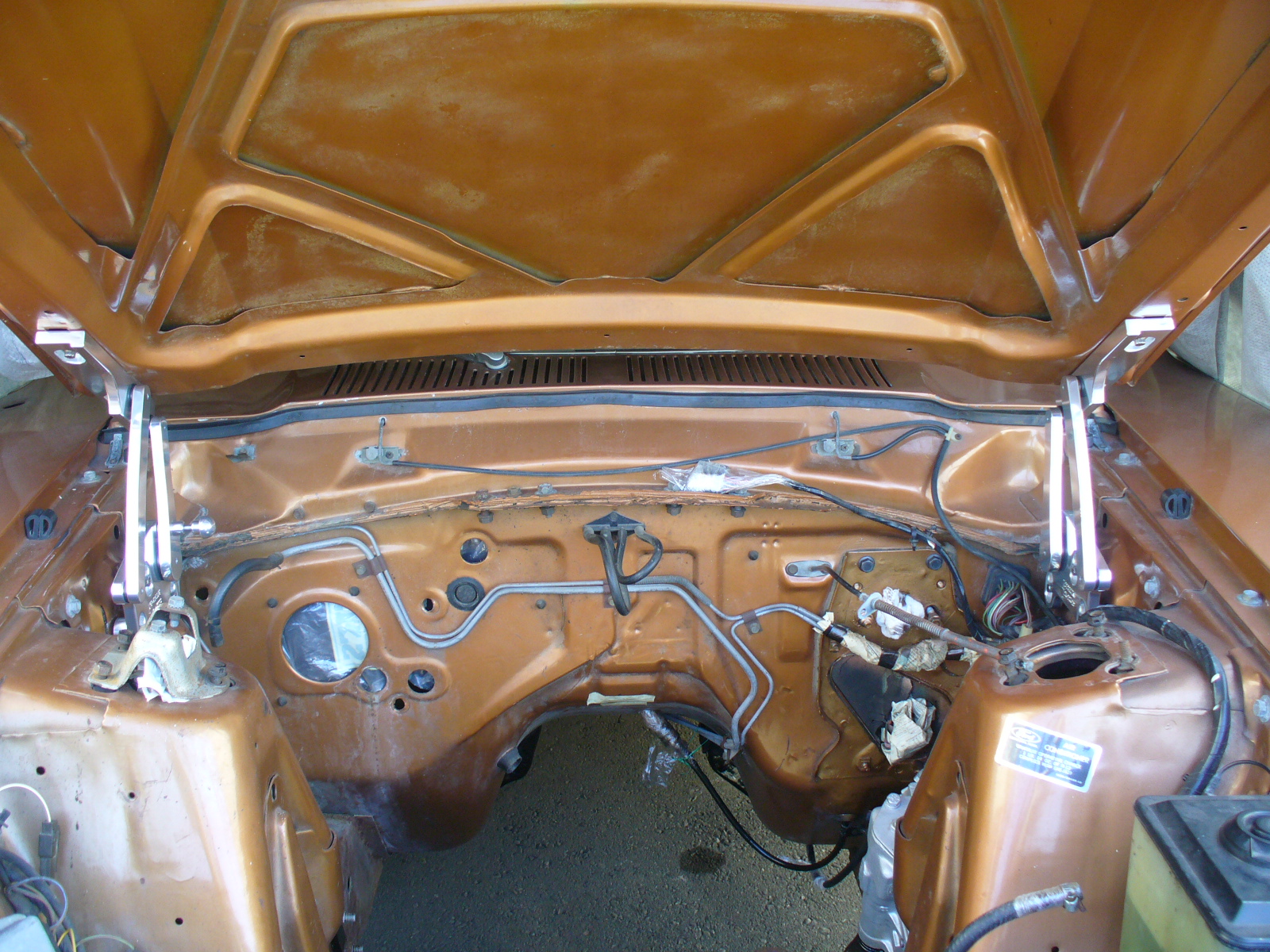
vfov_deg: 38.7
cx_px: 635
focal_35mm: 37
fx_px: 1357
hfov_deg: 50.1
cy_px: 476
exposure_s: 1/40
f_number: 2.8
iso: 100
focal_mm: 6.1
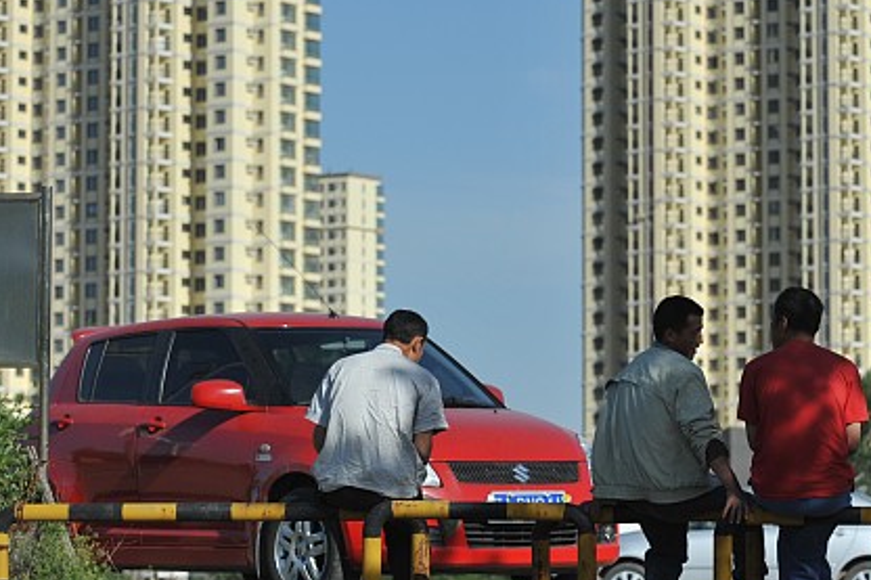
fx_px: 4184
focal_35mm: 173
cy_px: 193
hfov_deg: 11.9
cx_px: 595
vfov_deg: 7.9
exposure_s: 1/2000
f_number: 5
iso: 200
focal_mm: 90
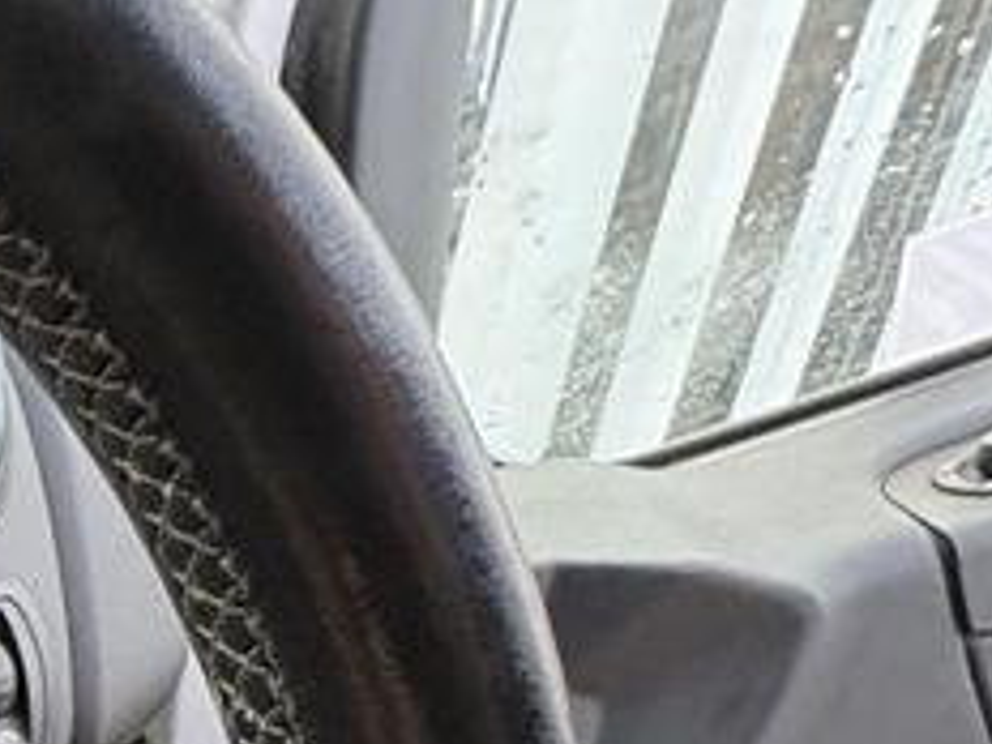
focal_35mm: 54
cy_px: 1291
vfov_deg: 20.4
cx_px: -676
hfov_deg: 23.6
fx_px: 1547
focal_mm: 2.22
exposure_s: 1/99
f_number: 2.2
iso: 200
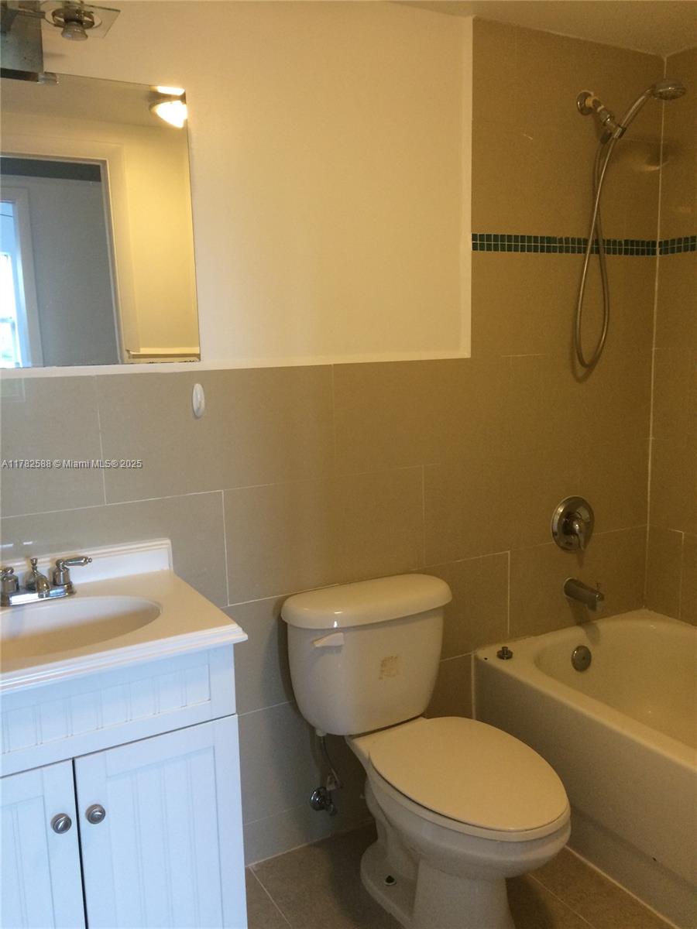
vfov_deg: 61.7
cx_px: 348
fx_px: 779
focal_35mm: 29
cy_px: 464
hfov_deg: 48.2
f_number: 2.2
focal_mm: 4.15
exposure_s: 1/30
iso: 160
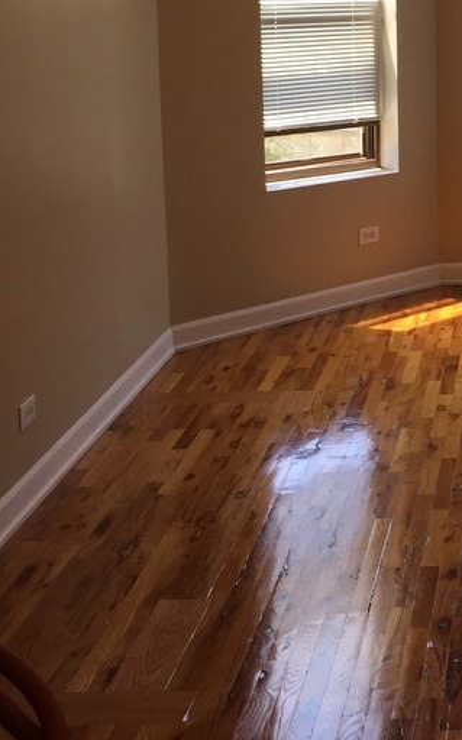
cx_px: 585
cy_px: 155
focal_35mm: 65
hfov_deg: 18.7
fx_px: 1311
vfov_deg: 30.8
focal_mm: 4.15
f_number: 2.2
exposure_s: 1/120
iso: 50
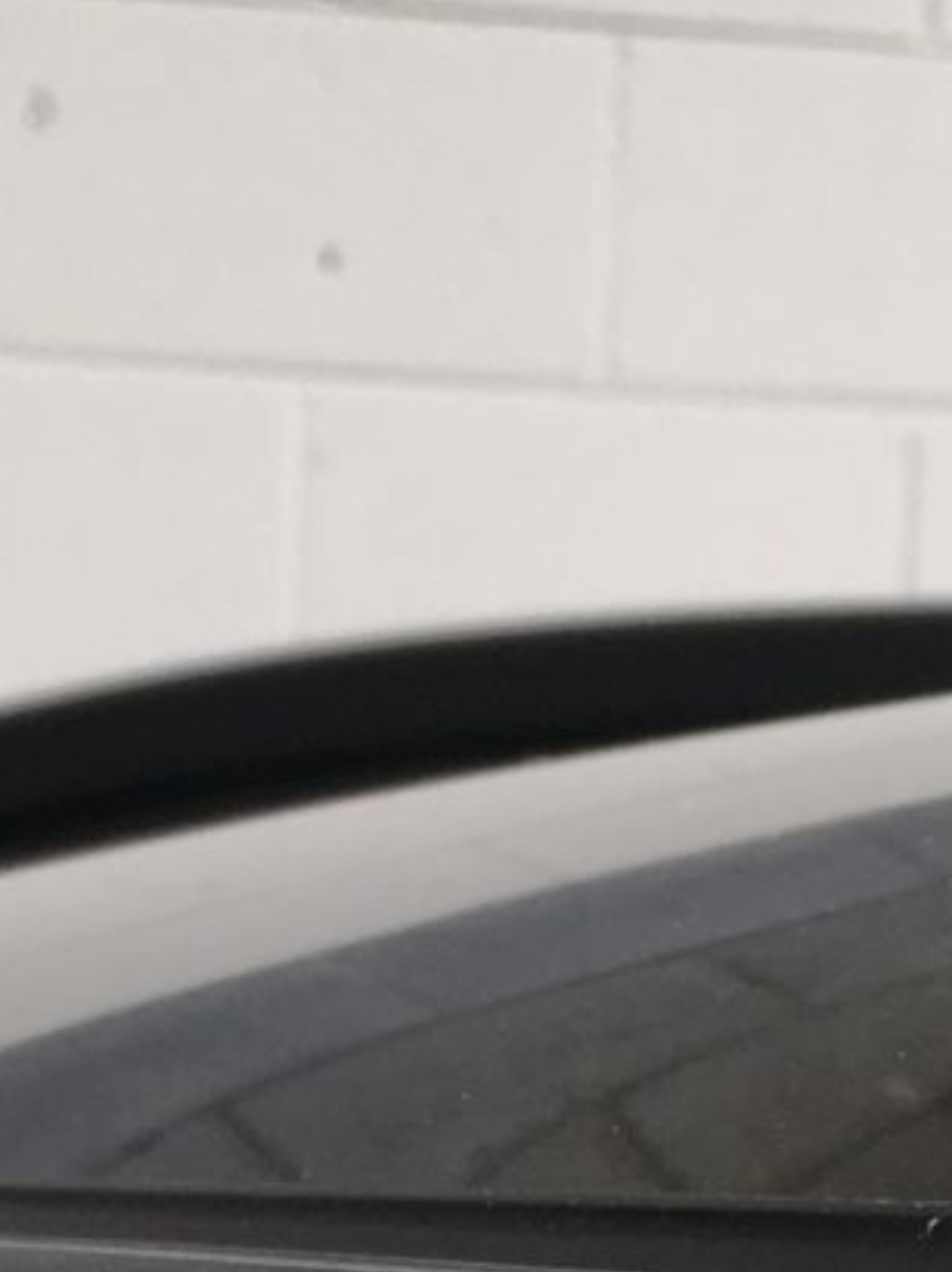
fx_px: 5323
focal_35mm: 145
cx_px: 90
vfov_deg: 11.9
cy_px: 2665
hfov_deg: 10.2
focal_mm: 4.15
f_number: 2.2
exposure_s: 1/50
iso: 32
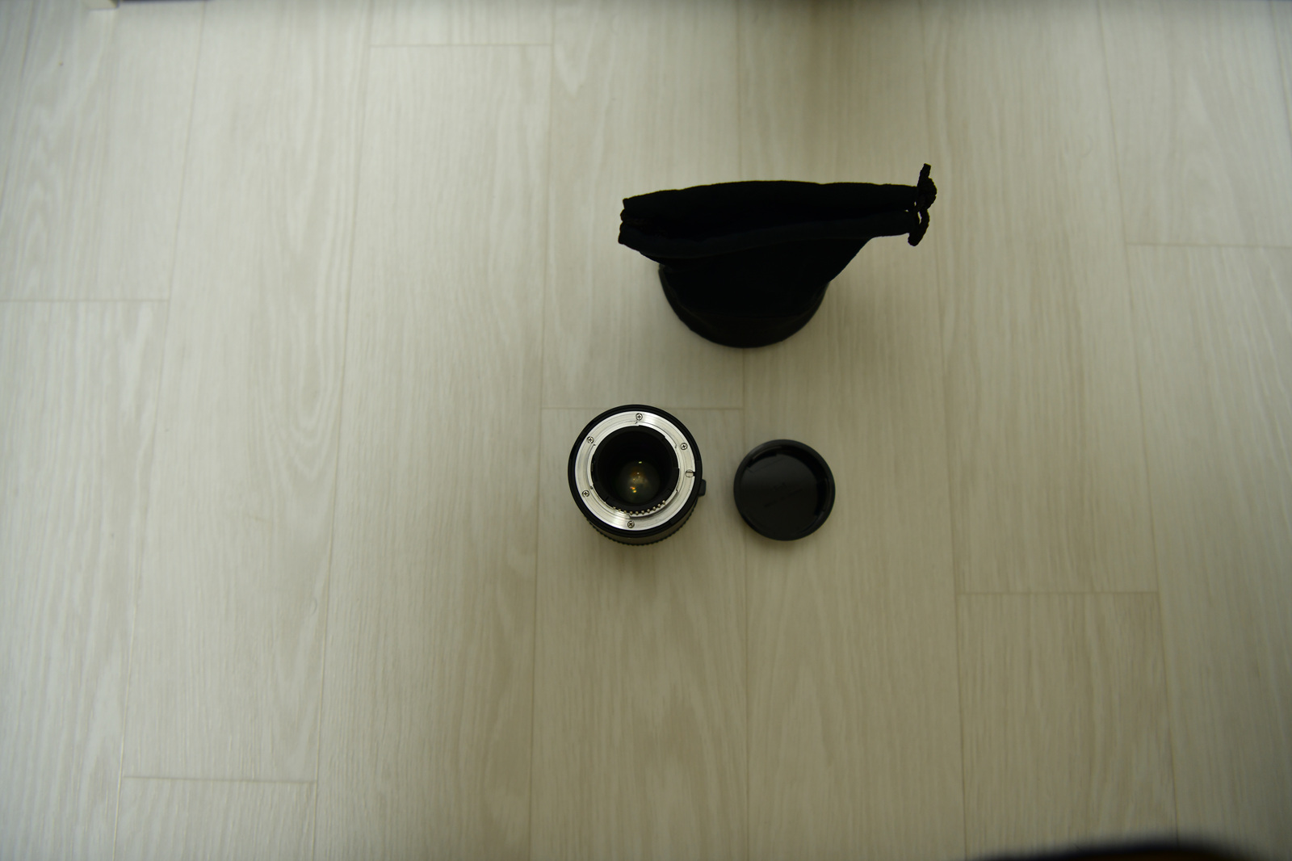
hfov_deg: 67.4
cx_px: 646
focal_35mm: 27
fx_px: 969
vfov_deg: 47.9
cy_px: 430
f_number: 2.8
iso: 400
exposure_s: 1/80
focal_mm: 27
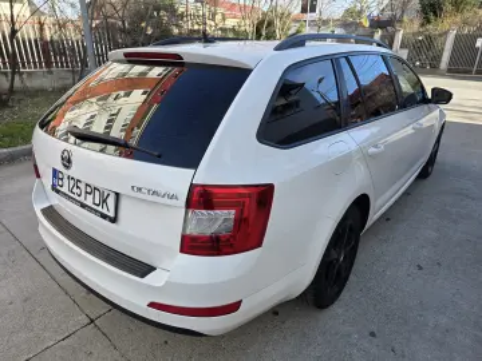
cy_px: 180
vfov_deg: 58.9
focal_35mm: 23
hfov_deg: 73.9
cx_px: 241
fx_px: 320
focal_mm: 6.3
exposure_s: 1/359
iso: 25
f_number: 1.7
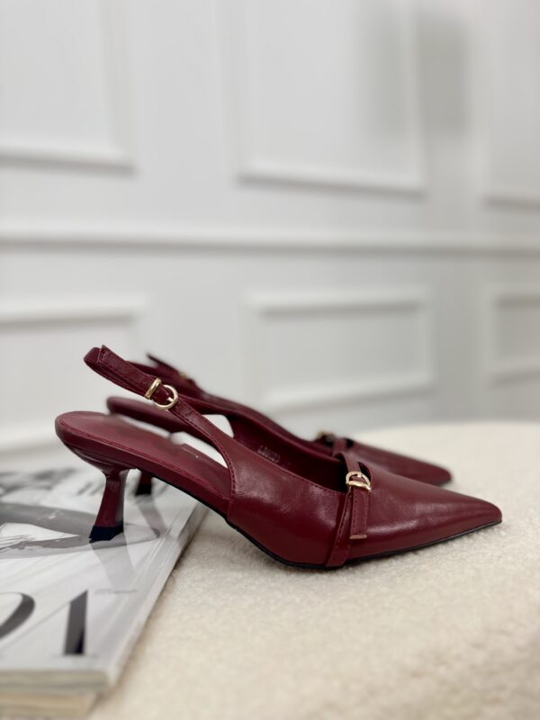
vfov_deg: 71.6
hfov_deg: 56.8
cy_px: 360
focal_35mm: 24
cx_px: 270
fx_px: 499
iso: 80
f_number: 1.78
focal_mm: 6.76
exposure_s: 1/302
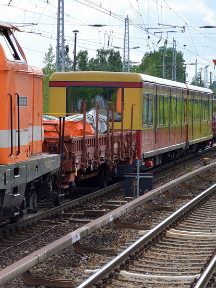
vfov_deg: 11.5
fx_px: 1433
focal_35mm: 172
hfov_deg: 8.5
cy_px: 121
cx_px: -24
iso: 400
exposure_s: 1/800
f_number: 5.6
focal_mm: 55
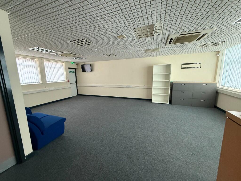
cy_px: 90
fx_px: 97
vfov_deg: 85.7
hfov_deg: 102.1
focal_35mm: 14
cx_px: 120
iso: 400
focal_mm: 2.22
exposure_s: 1/60
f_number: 2.2
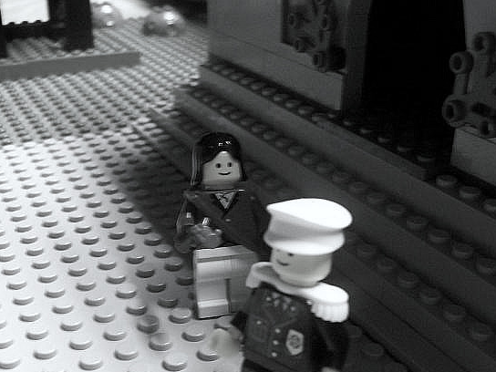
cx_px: 271
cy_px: 237
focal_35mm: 46
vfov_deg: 31.4
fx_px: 659
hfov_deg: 41.2
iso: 160
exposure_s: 1/8
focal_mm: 6
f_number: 2.7
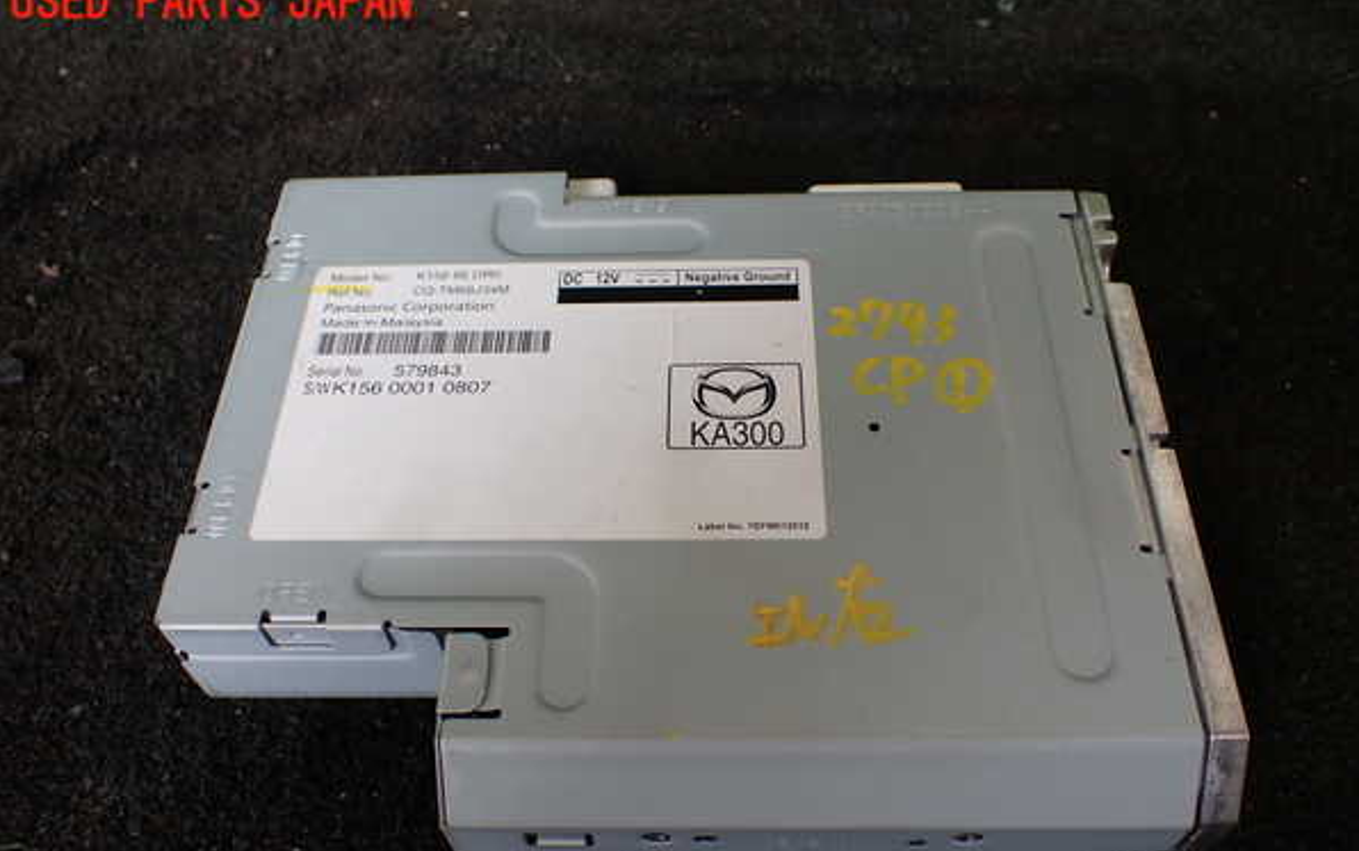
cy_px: 488
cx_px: 682
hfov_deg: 59.6
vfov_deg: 39.4
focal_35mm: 32
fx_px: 1186
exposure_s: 1/125
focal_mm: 5.4
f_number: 2.3
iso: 125
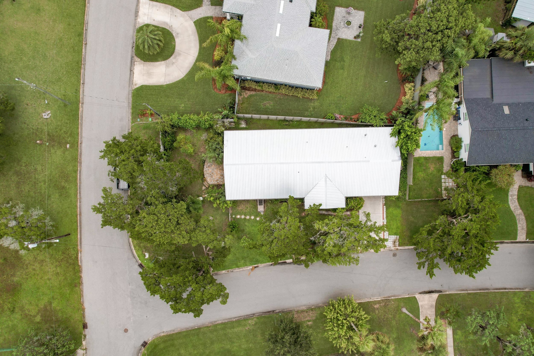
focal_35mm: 22
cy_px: 178
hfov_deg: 78.6
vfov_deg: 57.2
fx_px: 326
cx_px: 267
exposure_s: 1/1250
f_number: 2.8
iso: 130
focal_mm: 8.38
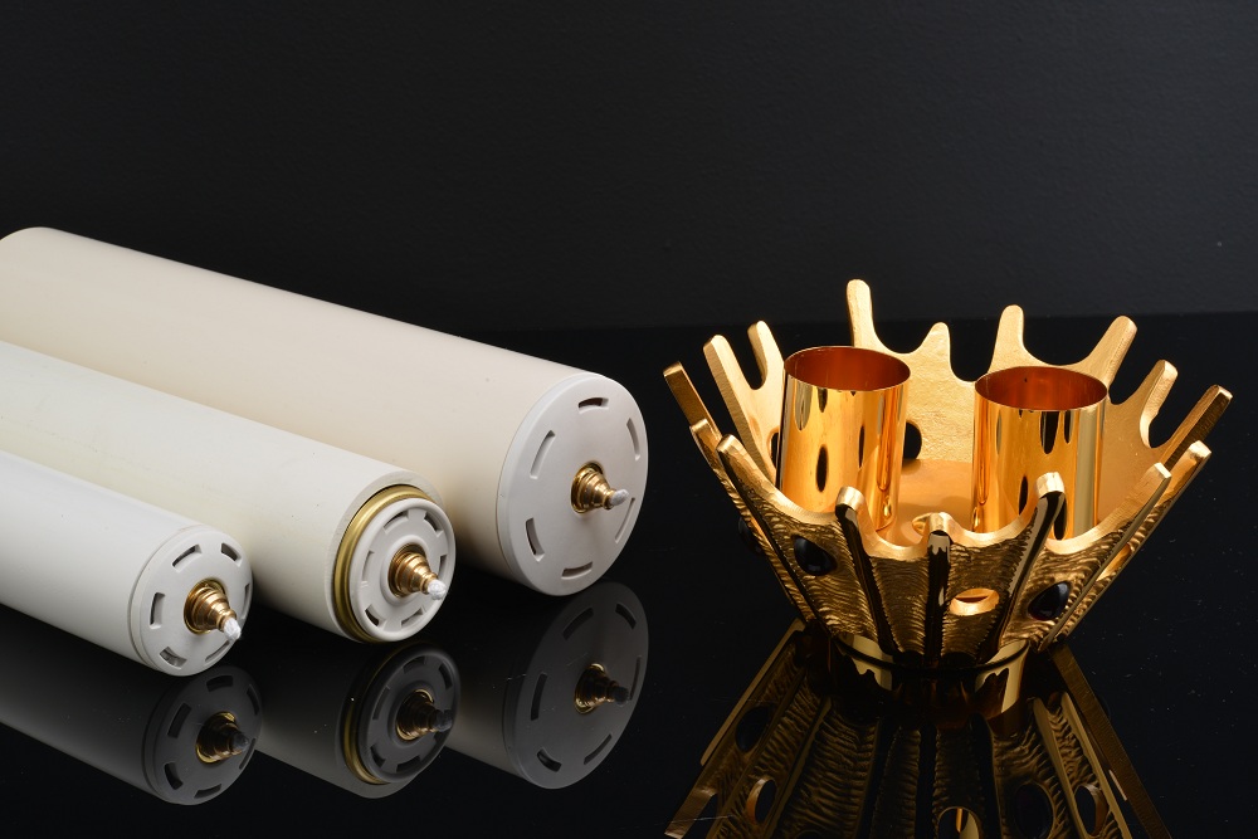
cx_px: 629
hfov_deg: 33.4
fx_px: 2097
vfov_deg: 22.6
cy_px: 420
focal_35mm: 60
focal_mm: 60
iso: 100
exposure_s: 1/125
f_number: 22
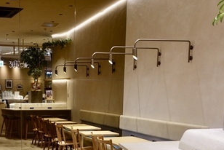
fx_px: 330
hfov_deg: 36.1
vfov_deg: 24.1
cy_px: 159
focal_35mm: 53
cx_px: 41
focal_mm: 9.4
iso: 125
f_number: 2
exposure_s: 1/40
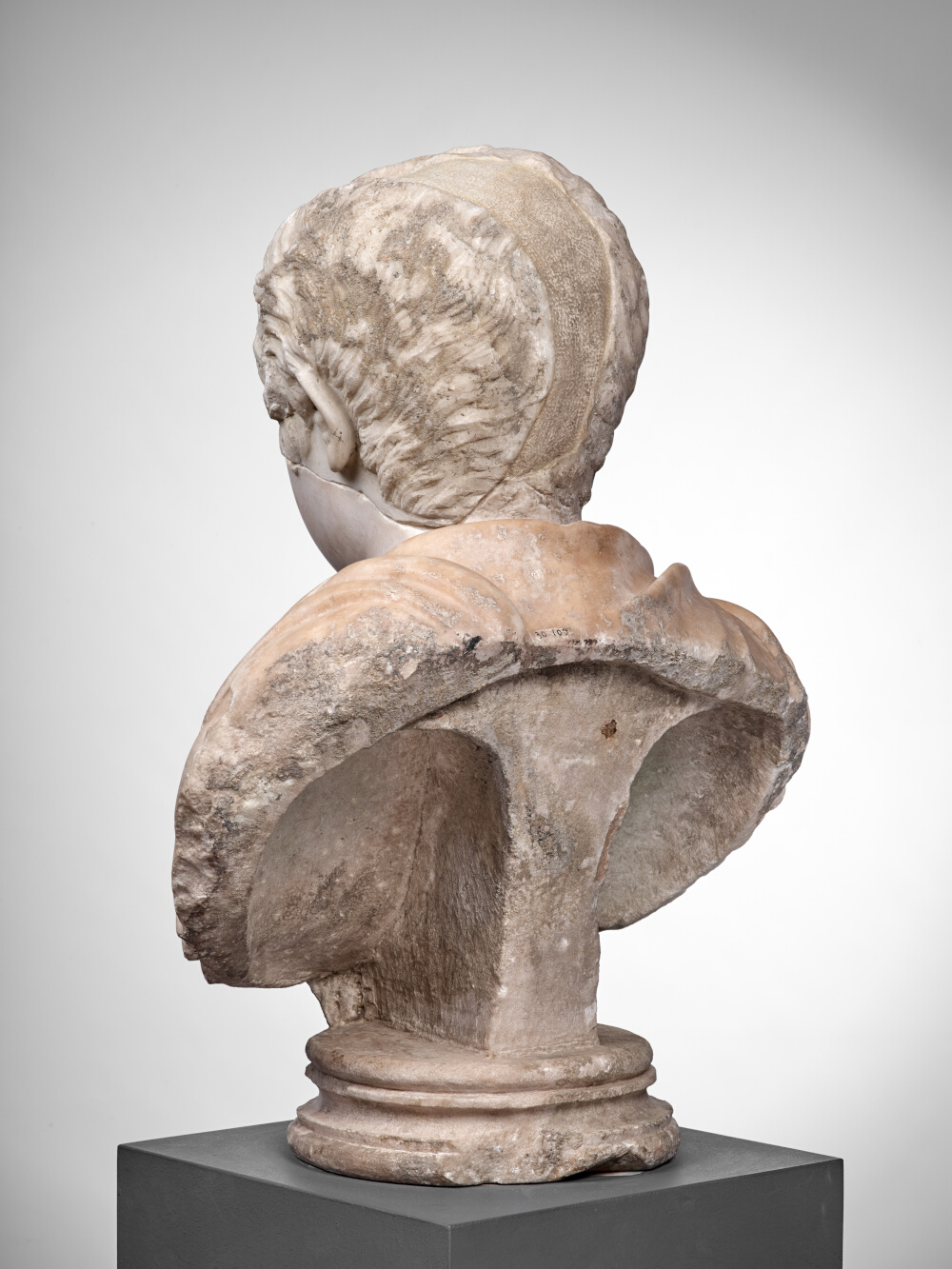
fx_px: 2310
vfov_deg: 30.7
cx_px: 476
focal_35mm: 63
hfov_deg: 23.3
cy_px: 634
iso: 200
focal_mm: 80
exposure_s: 1/125
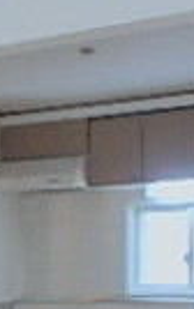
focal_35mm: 106
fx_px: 895
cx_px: -275
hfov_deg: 10.6
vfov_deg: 19.0
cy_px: 321
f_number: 3.5
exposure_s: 1/30
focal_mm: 3.7
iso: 200
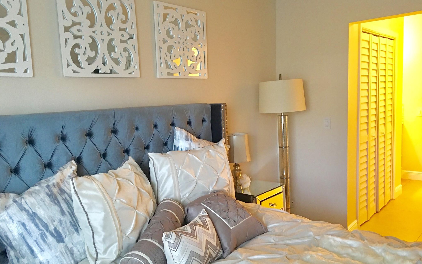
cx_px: 212
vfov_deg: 40.6
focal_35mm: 31
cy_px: 139
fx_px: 356
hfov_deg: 61.2
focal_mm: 4.15
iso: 80
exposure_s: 1/15
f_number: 2.2
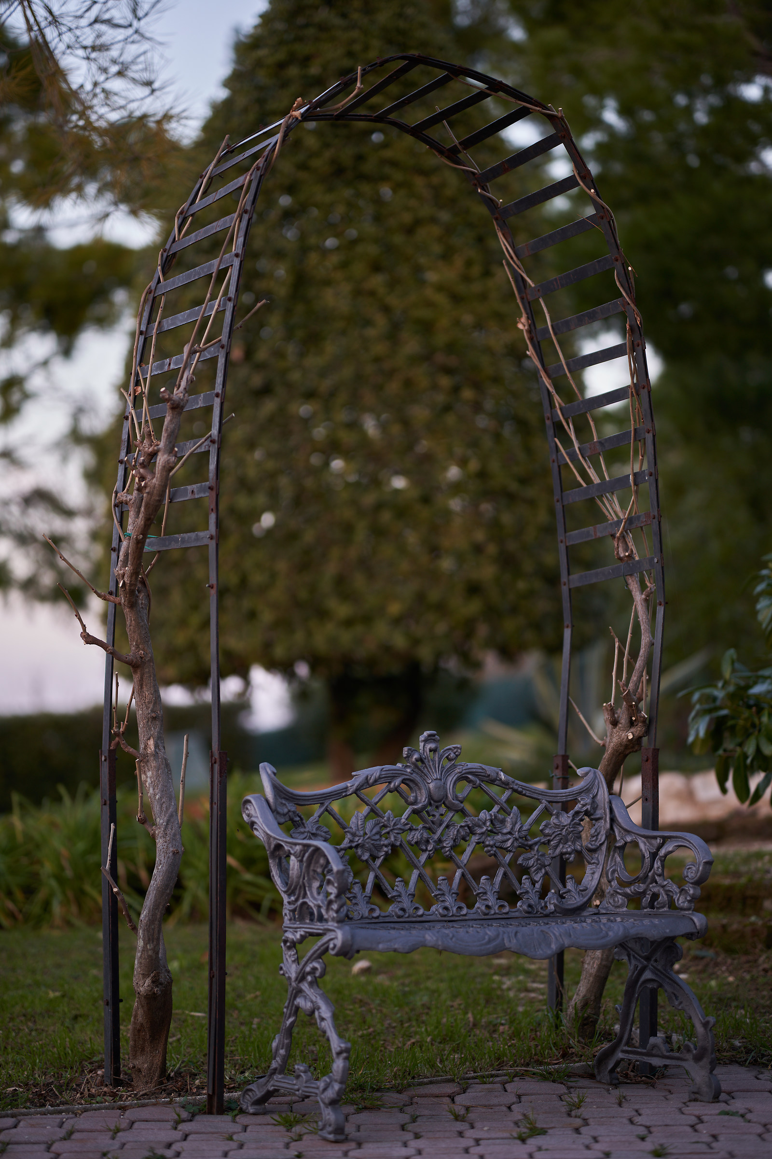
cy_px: 580
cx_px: 386
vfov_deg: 23.9
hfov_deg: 16.1
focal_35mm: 85
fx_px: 2734
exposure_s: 1/125
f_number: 1.4
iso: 160
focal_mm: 85
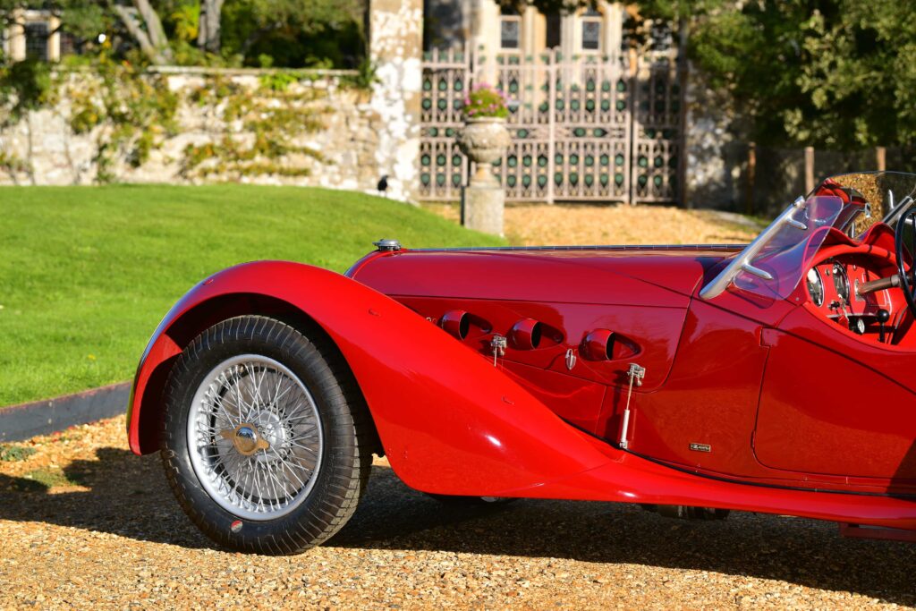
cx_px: 458
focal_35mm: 102
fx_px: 2596
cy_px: 306
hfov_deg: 20.0
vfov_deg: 13.4
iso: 100
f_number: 5
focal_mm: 102
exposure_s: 1/200
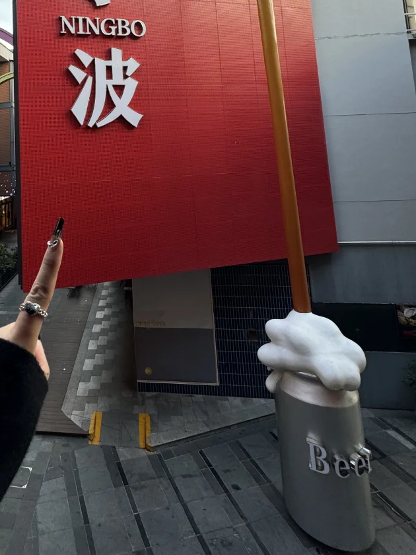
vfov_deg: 65.2
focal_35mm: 24
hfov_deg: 52.8
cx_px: 79
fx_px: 385
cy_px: 111
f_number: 2.2
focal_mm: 2.22
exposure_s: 1/103
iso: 40
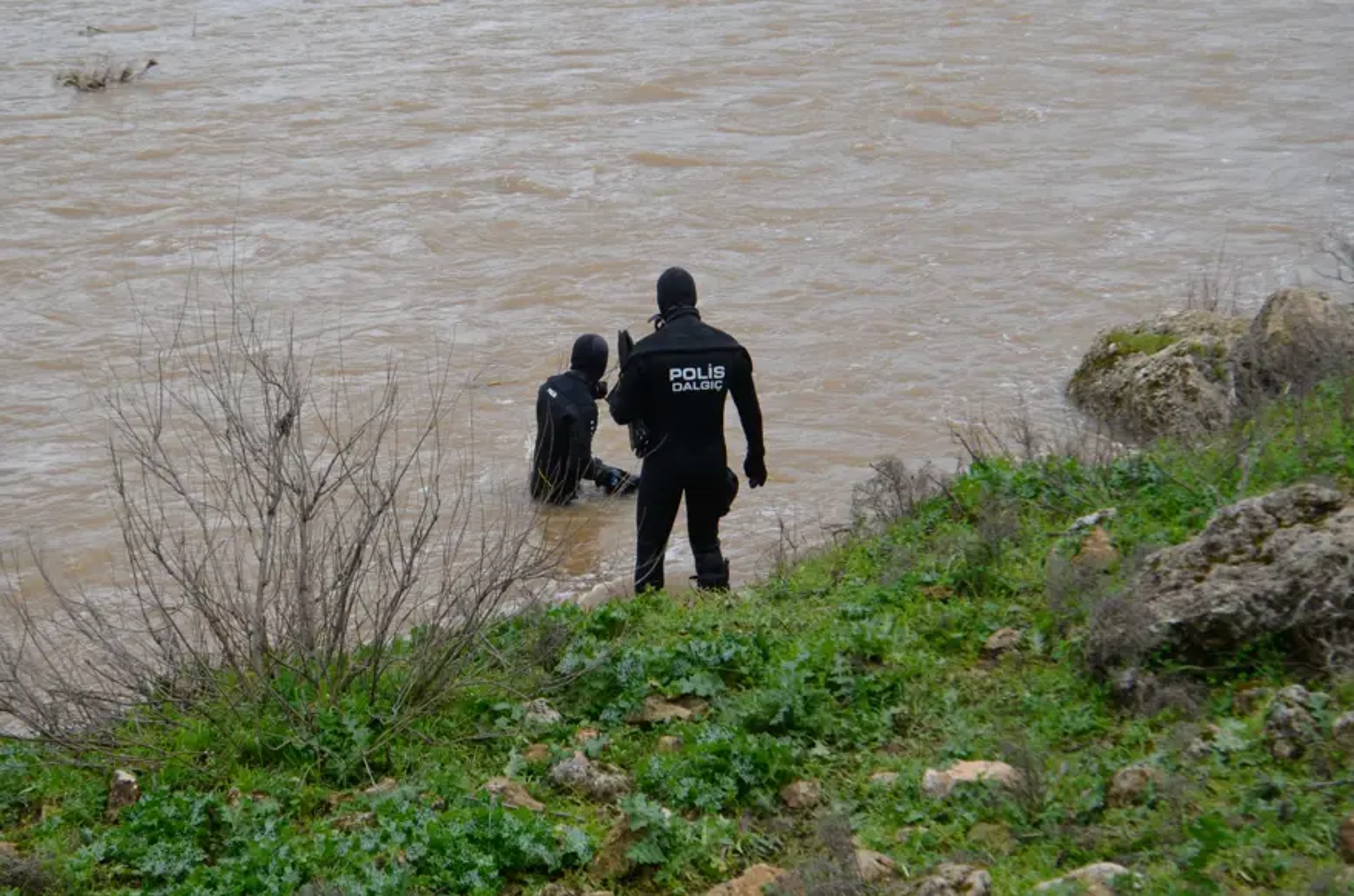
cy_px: 448
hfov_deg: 24.7
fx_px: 3095
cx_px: 677
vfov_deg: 16.5
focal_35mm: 82
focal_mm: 55
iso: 110
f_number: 8
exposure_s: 1/250
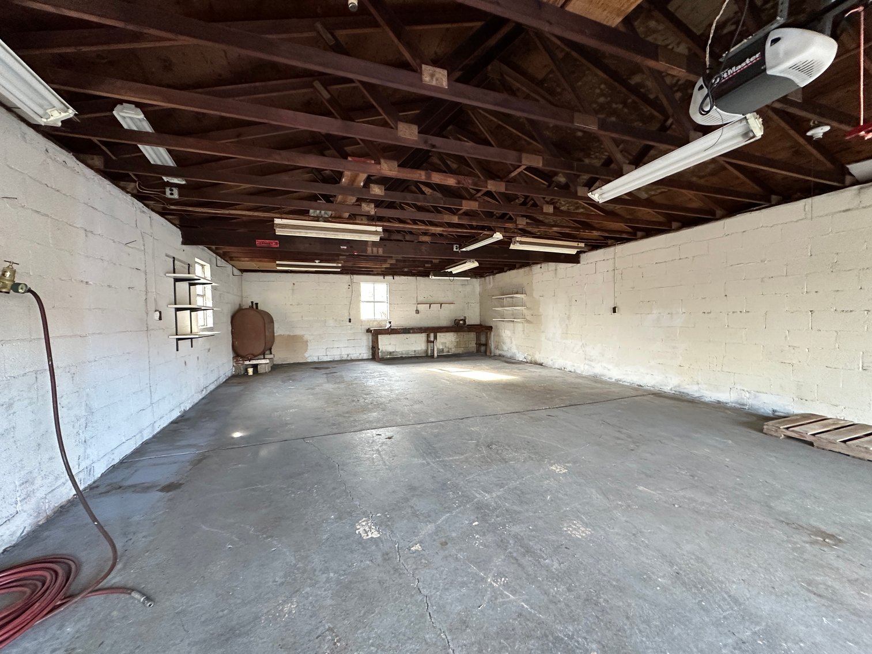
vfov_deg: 85.7
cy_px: 327
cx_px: 436
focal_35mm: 14
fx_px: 353
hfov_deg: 102.1
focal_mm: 2.22
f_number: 2.2
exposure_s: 1/89
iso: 320
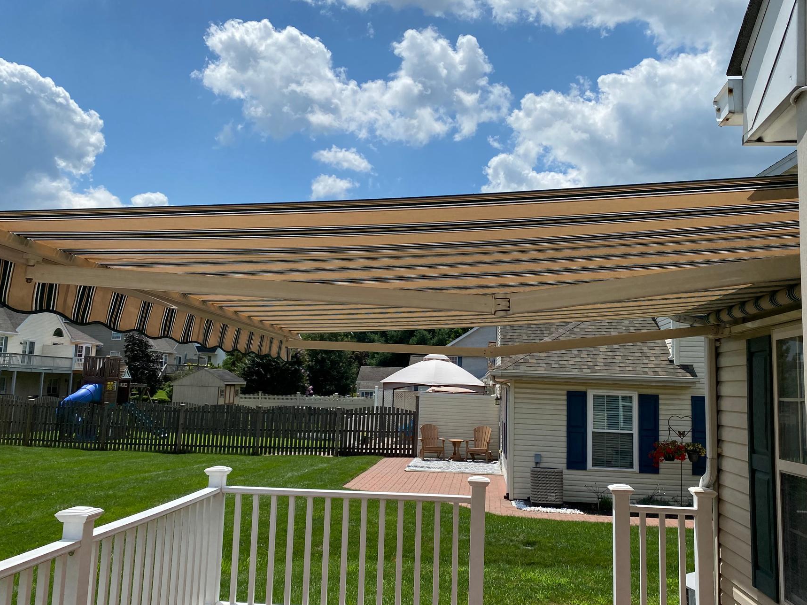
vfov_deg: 45.4
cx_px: 426
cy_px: 308
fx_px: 723
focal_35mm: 31
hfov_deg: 58.3
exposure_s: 1/5025
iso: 32
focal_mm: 4.25
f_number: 1.8
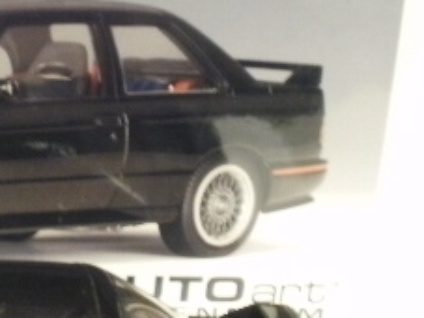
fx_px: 1518
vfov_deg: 11.9
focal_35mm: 124
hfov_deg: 15.3
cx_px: -103
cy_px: 221
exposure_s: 1/4
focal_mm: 7.7
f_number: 4
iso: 125
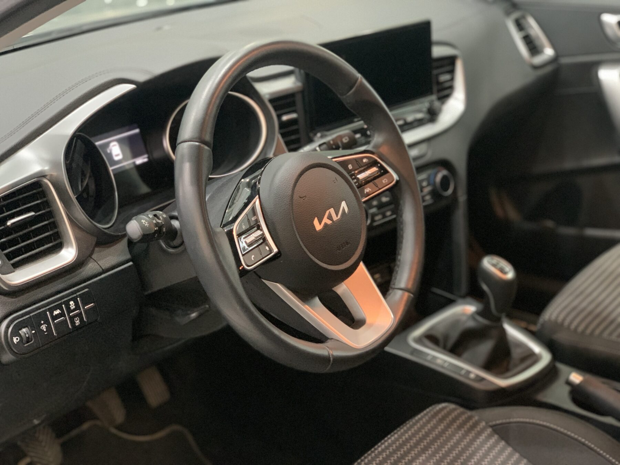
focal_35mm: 52
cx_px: 310
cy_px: 232
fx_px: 931
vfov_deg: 28.0
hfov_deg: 36.8
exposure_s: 1/25
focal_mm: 6
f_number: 2.4
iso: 640
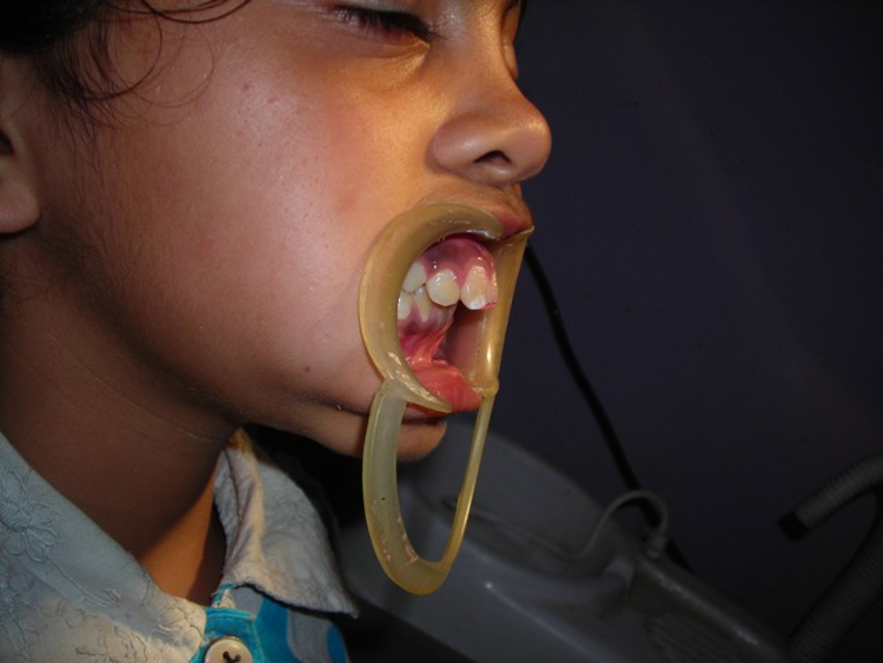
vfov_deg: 37.7
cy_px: 332
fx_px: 969
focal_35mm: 38
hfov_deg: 49.0
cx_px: 442
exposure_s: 1/60.1
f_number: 3.2
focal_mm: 6.3
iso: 50
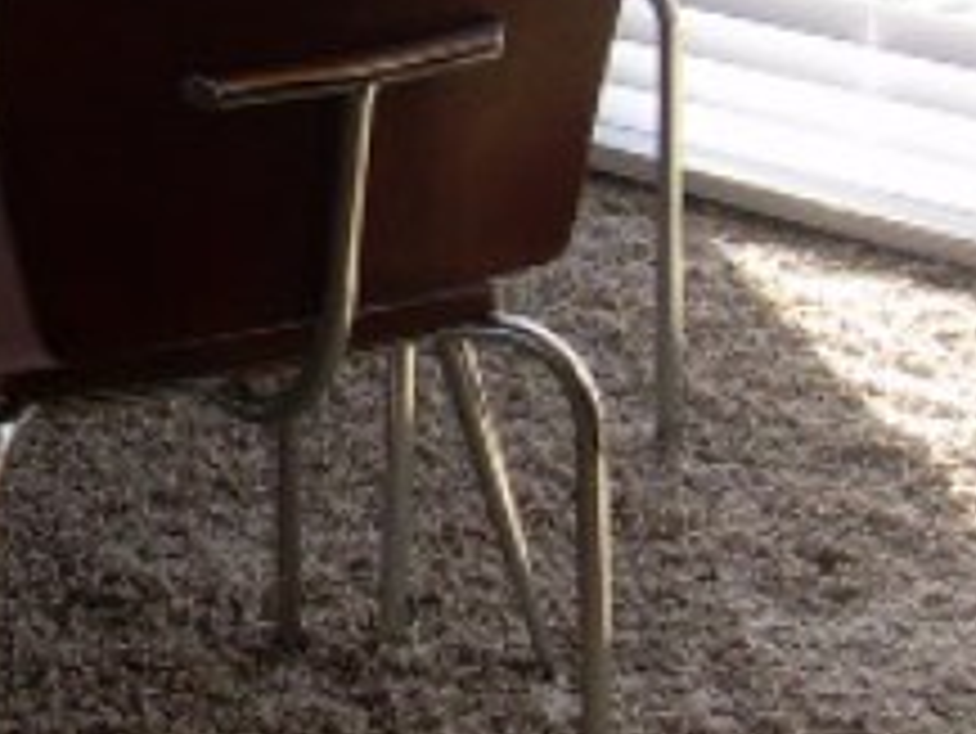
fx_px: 3949
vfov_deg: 10.4
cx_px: -58
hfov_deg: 13.8
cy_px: -122
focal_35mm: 140
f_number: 2.8
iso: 50
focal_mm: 6.3
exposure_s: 1/77.8
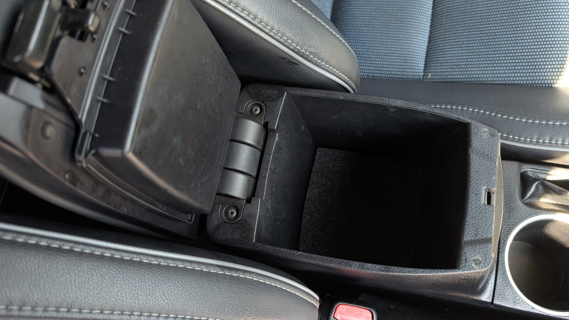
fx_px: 407
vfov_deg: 42.9
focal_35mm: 27
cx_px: 279
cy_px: 146
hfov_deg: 69.8
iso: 584
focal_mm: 6.9
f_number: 1.68
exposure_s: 1/421
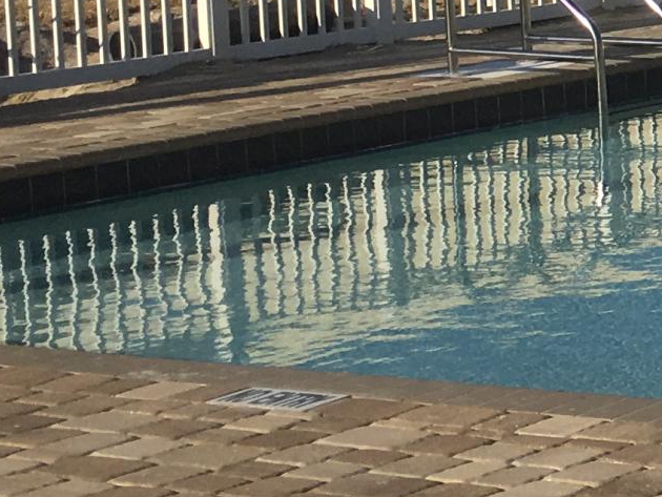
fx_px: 2640
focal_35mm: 138
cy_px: -9
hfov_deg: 12.4
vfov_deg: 10.7
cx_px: 1380
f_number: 2.2
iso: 25
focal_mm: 4.15
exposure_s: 1/3205
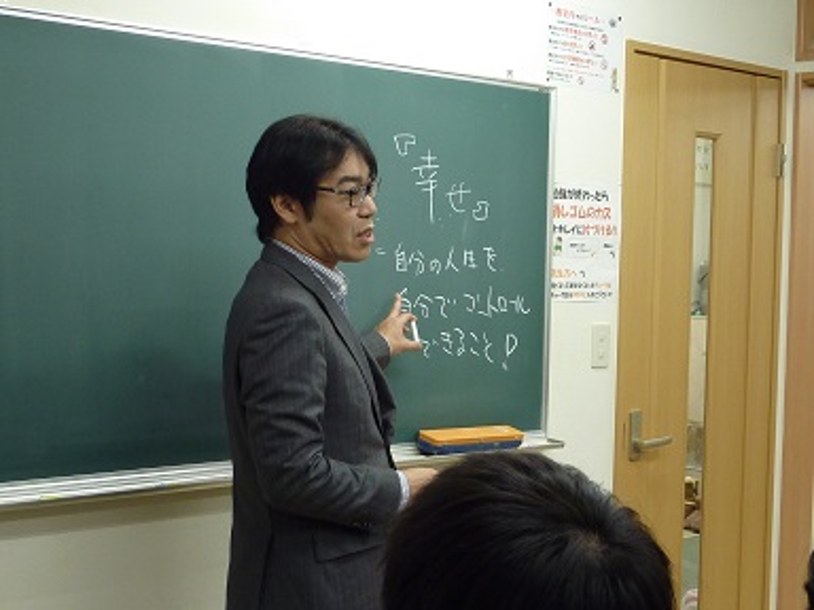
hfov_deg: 33.8
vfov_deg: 25.7
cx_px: 407
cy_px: 305
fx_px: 1340
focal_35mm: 57
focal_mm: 6.5
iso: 200
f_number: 3.6
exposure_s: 1/30
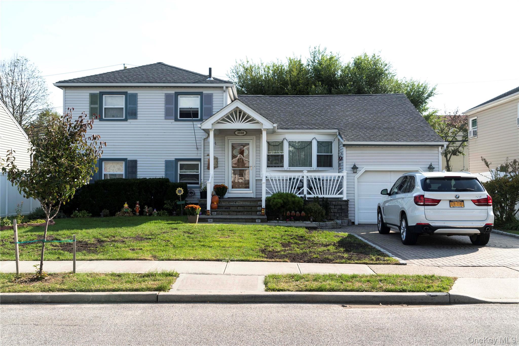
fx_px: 548
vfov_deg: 35.0
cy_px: 173
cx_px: 260
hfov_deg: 50.7
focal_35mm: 38
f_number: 7.1
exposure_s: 1/800
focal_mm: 38
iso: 400
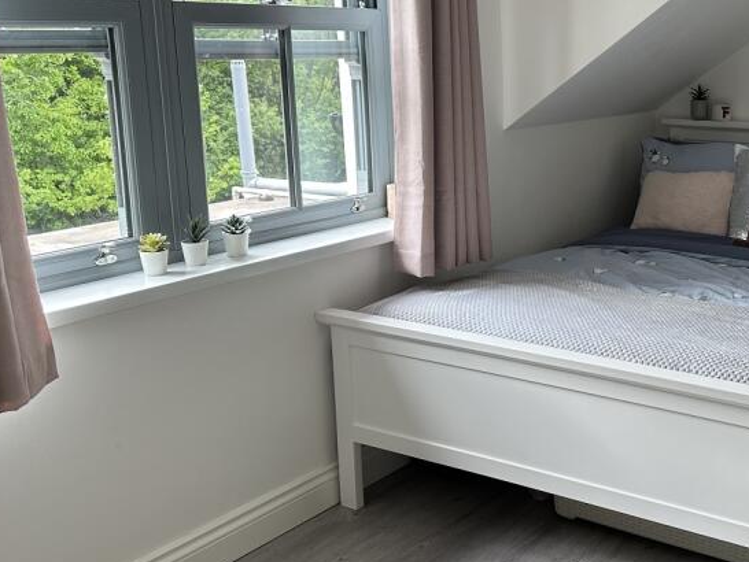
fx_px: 974
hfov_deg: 39.6
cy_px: 240
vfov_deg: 32.2
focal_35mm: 45
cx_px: 645
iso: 80
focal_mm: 6.86
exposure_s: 1/121
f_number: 1.78
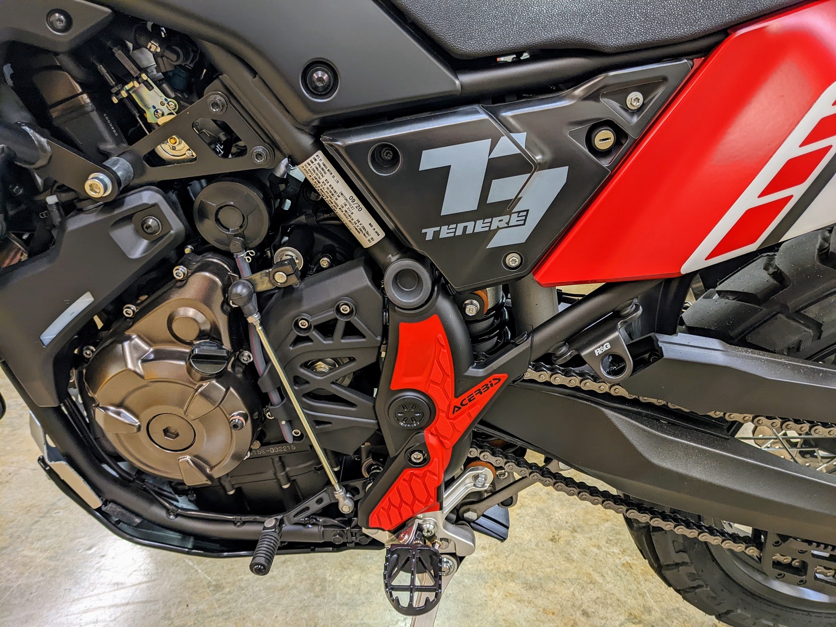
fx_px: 652
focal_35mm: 27
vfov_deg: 51.4
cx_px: 418
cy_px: 314
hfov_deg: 65.3
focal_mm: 4.38
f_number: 1.73
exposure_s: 1/24
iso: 95
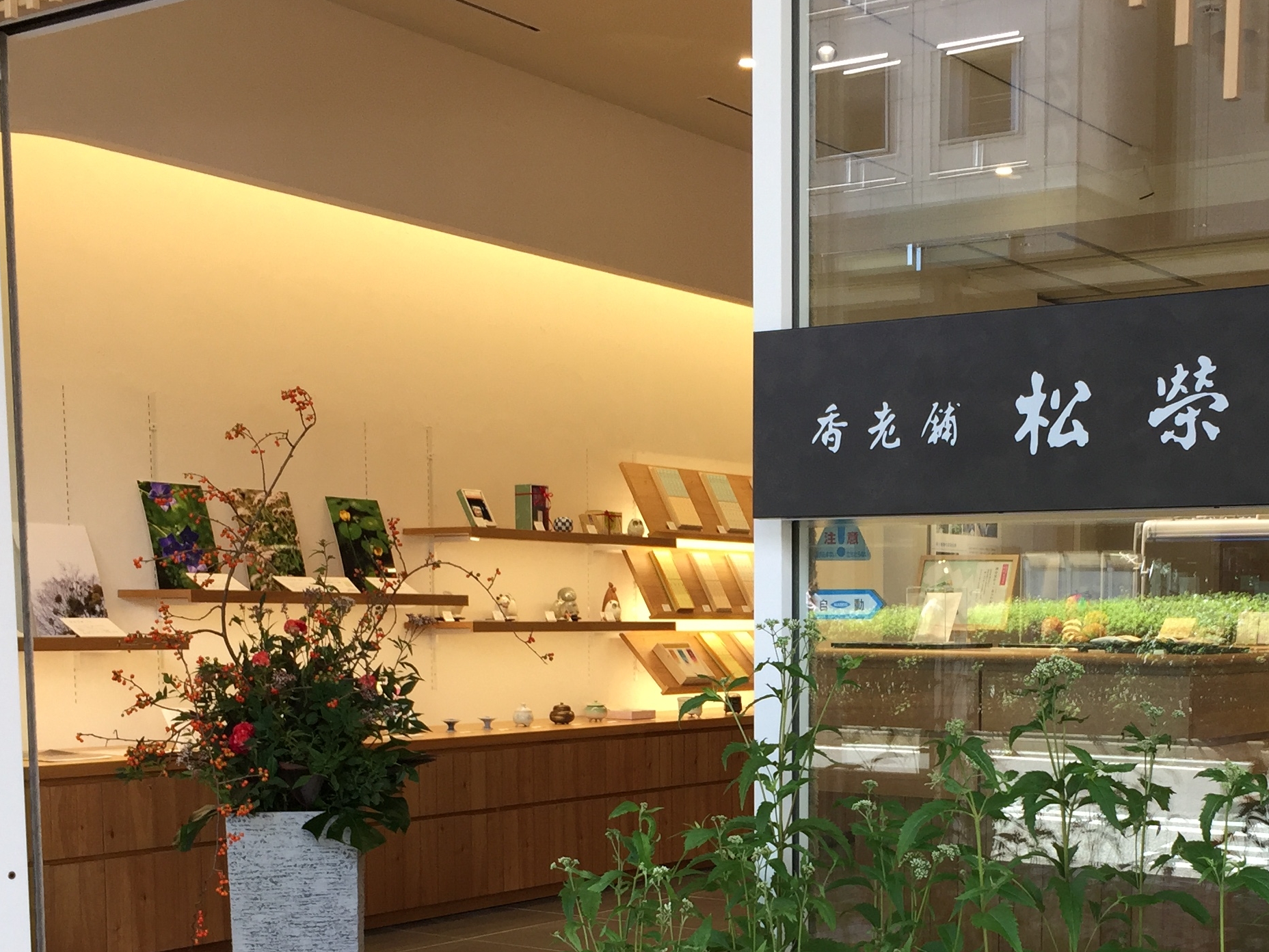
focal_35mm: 51
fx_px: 1870
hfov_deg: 37.1
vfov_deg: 27.7
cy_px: 825
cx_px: 841
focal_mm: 4.2
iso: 50
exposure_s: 1/120
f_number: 2.2
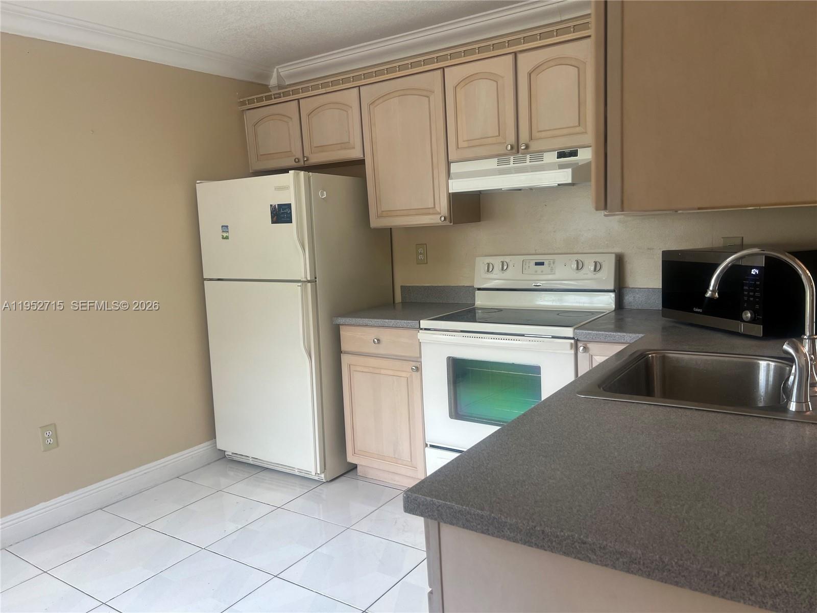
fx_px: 614
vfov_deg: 53.1
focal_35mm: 26
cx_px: 408
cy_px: 306
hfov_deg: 67.3
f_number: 1.5
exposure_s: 1/120
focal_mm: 5.7
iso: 50
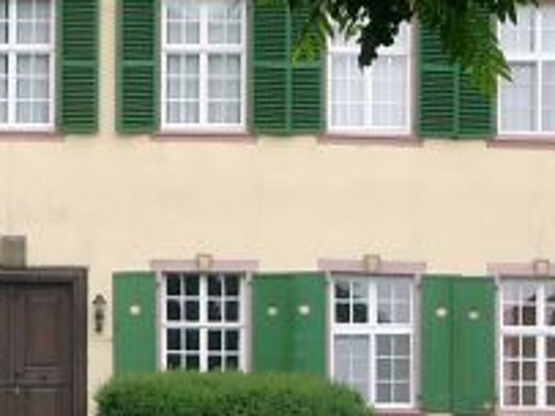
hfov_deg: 5.3
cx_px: -19
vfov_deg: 4.0
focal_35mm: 370
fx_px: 5929
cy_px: 55
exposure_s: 1/112
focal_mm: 19.44
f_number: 4
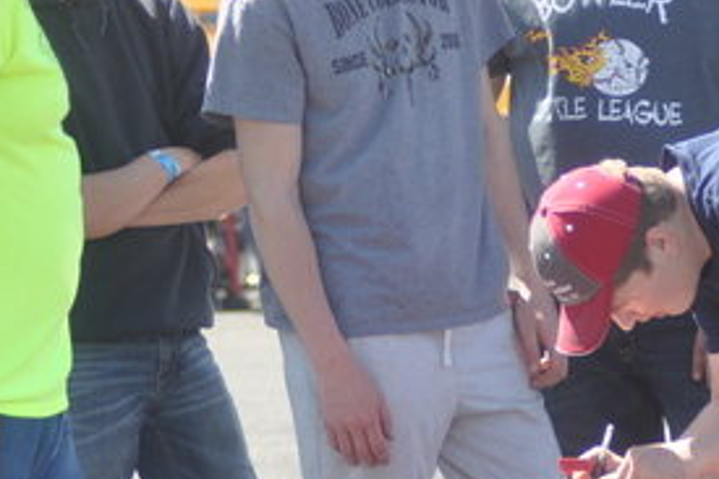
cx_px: 661
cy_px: 648
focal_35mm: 436
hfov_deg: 4.7
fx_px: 8702
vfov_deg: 3.1
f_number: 5.6
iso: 220
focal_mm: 100
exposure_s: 1/500
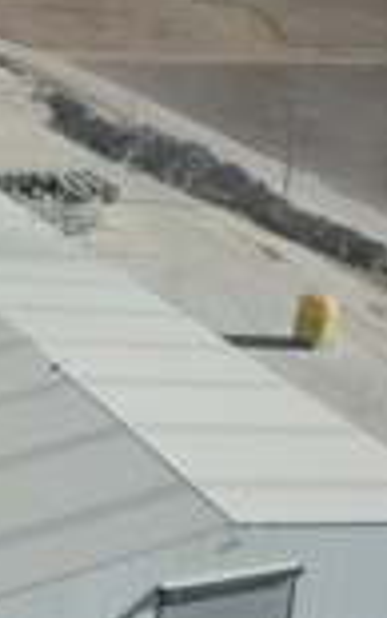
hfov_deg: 16.4
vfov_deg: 26.6
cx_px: -56
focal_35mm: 77
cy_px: 421
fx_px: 1298
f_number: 1.7
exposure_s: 1/5000
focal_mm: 6.72
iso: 110
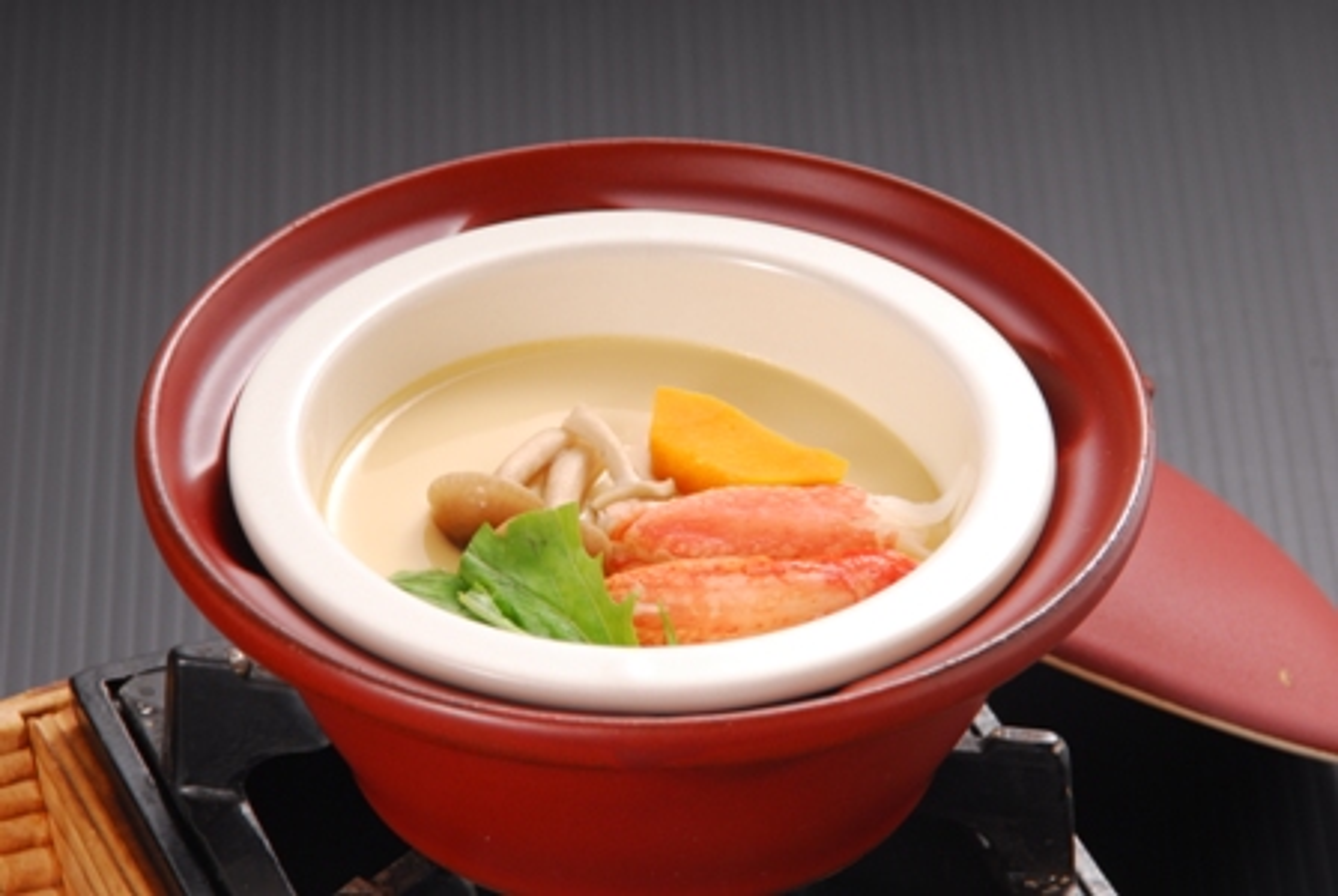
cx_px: 669
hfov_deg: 6.9
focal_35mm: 300
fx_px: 11164
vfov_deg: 4.6
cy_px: 448
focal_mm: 200
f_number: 14
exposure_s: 1/250
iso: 200
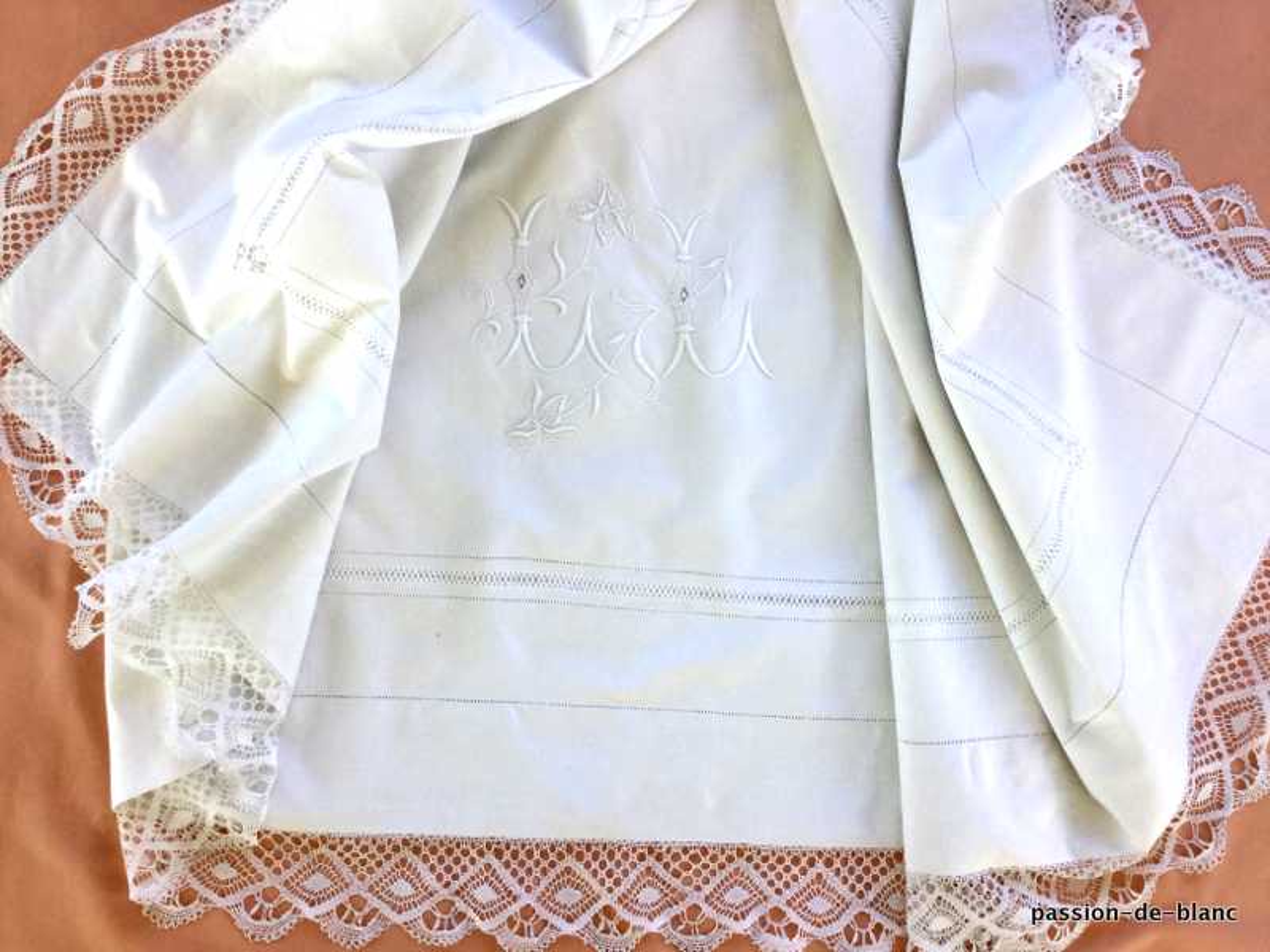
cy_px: 476
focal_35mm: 31
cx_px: 635
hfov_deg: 58.4
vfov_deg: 45.4
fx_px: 1137
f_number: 2.4
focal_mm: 3.3
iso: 25
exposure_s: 1/120
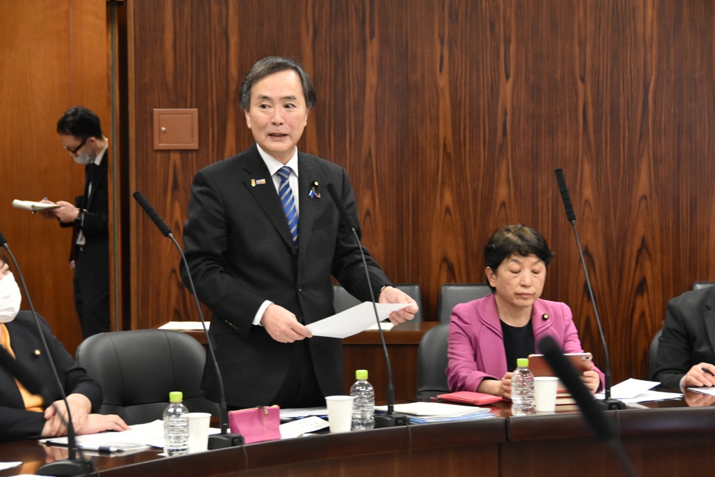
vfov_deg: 11.4
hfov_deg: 17.1
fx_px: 2384
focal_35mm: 120
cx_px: 358
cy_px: 238
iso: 2500
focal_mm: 80
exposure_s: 1/160
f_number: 6.3
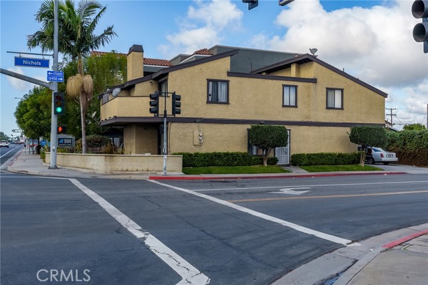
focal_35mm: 36
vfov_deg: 36.8
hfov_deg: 53.2
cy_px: 142
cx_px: 214
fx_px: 428
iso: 400
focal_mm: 24
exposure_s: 1/4000
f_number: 11
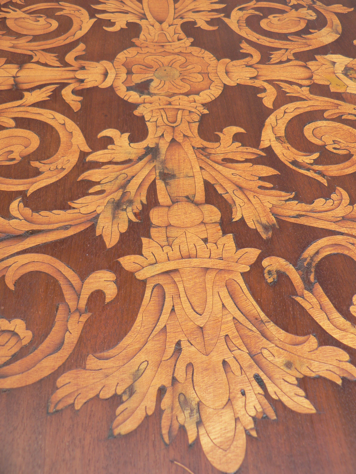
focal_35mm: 36
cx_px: 178
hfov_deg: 39.7
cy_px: 237
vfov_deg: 51.4
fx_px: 494
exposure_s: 1/125
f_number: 2.8
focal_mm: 6
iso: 80
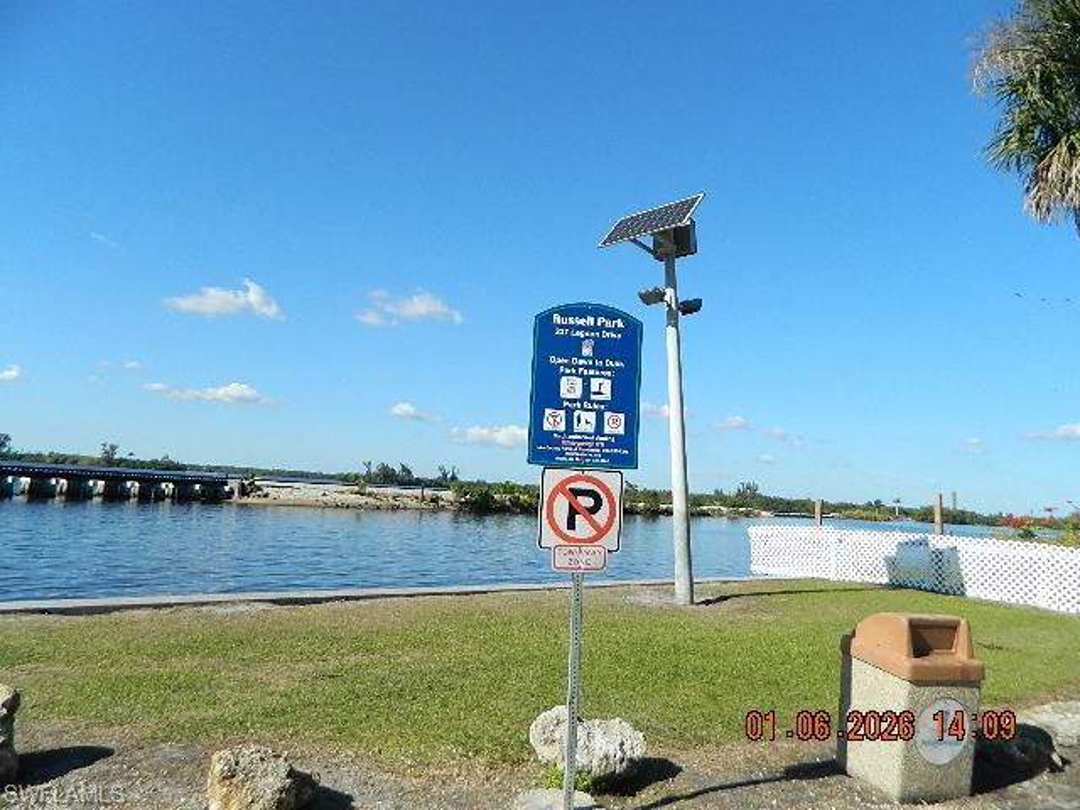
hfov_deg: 69.4
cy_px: 405
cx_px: 540
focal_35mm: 25
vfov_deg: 54.9
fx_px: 780
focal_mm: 4.5
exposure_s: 1/160
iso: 80
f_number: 8.7
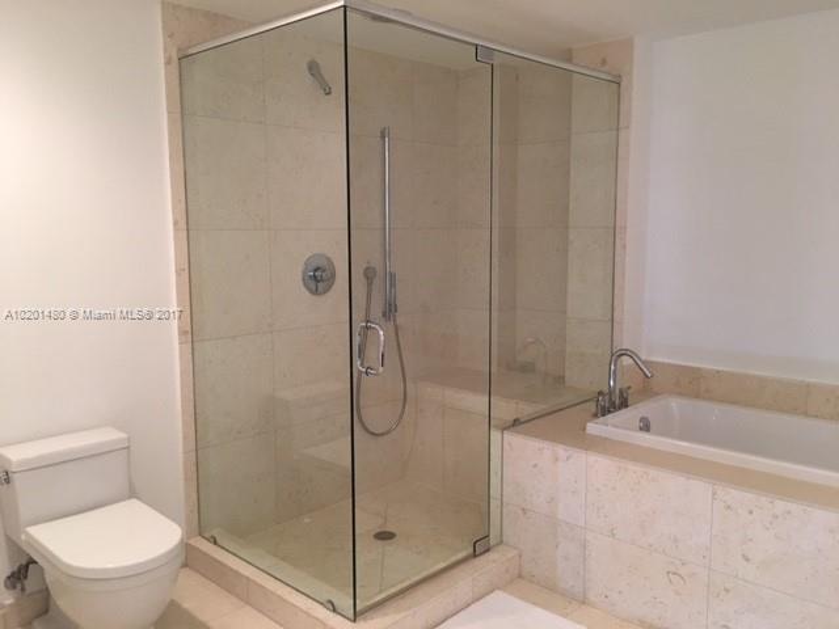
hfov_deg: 61.7
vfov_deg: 48.2
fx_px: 703
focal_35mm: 29
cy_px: 314
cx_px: 420
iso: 64
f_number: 2.2
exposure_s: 1/15
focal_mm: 4.15
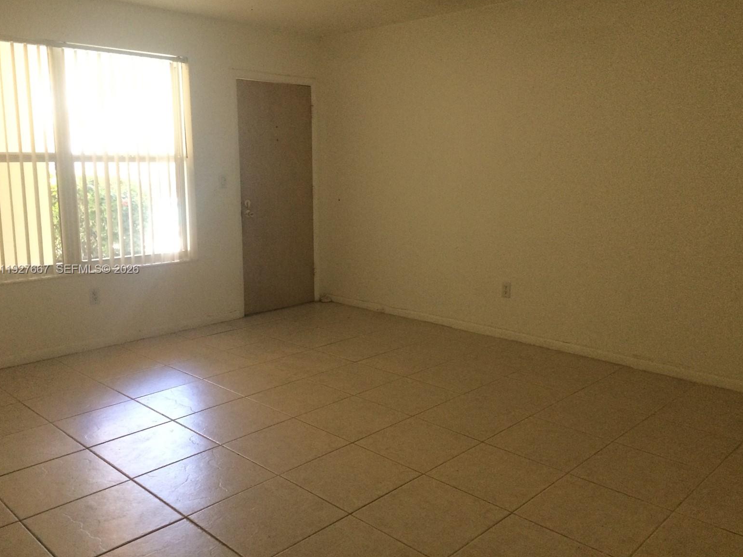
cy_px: 270
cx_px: 374
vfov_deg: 46.8
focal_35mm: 30
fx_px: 644
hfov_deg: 60.0
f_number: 2.2
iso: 160
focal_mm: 4.15
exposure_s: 1/30
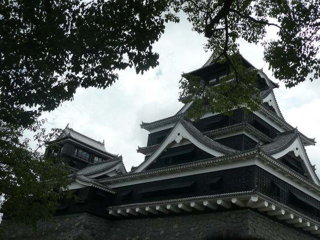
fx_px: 397
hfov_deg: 43.9
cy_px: 120
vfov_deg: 33.6
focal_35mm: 43
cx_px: 160
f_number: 4
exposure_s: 1/800
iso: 100
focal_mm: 7
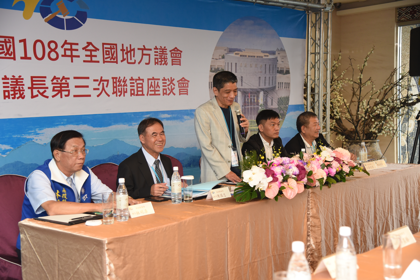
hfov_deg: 38.2
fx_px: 607
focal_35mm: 52
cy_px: 140
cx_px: 210
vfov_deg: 26.0
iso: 1600
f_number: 4
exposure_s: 1/320
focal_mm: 52
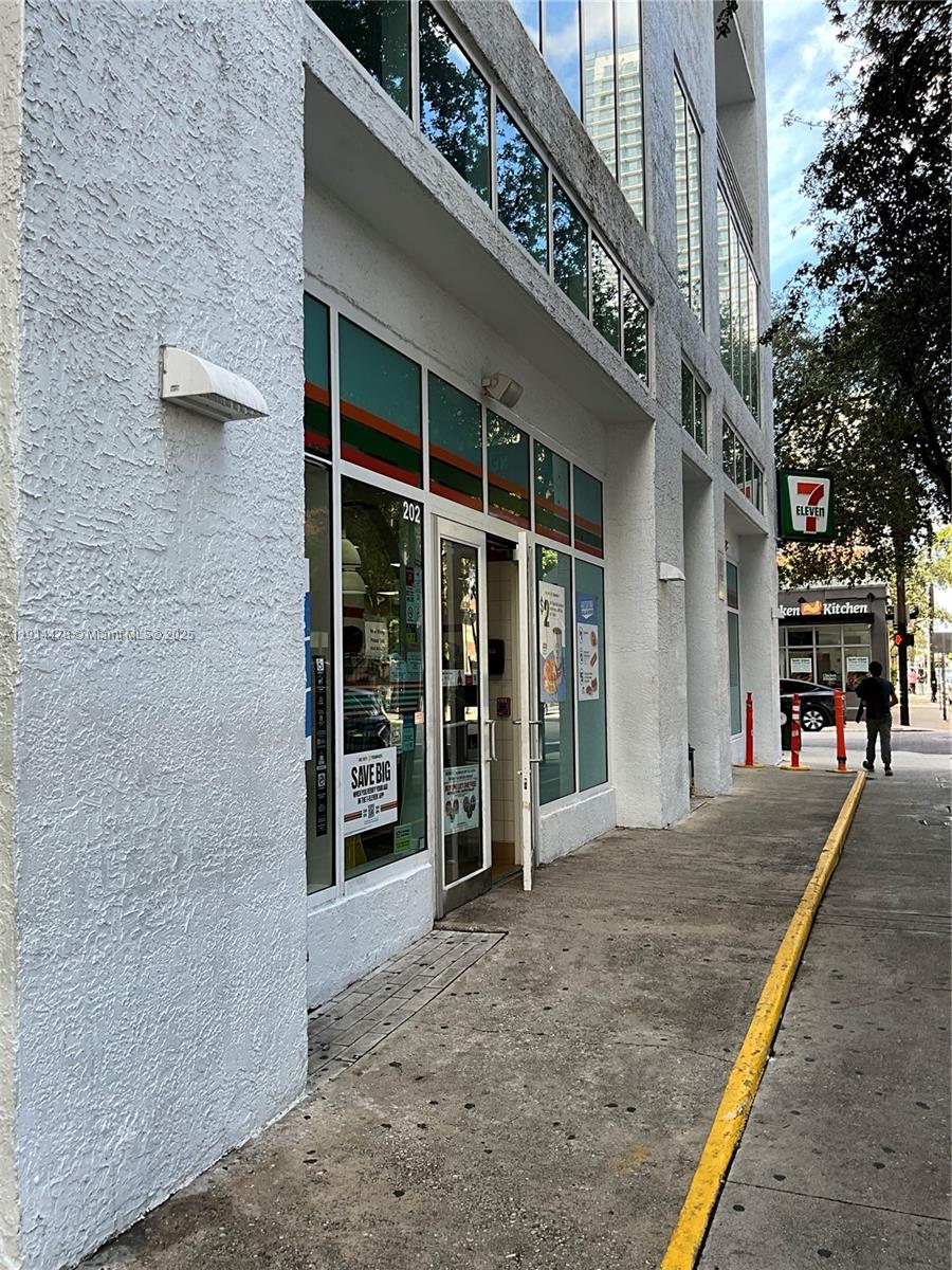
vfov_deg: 61.7
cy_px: 635
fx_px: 1063
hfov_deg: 48.2
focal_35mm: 29
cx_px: 476
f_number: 1.8
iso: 20
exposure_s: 1/130
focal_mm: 3
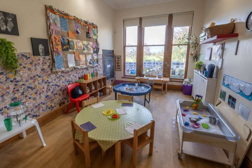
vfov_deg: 73.7
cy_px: 81
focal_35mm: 16
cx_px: 124
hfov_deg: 96.7
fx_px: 112
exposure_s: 1/13
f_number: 10
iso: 125
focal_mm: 10
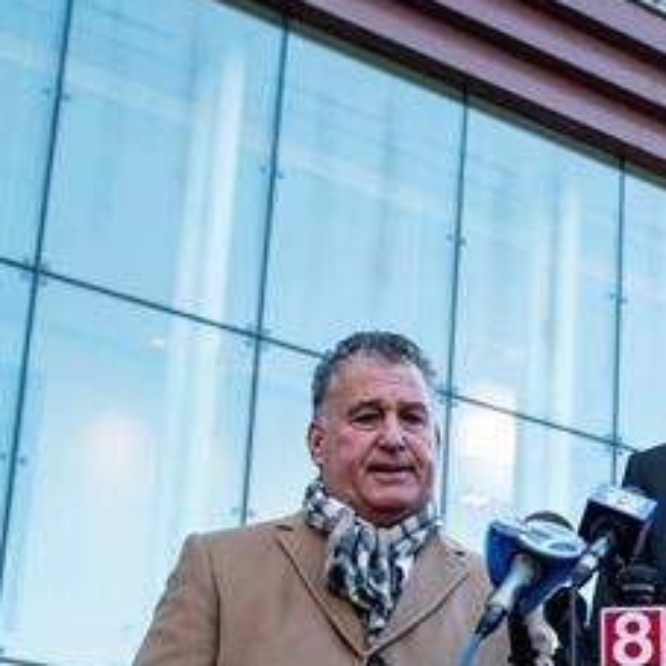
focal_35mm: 95
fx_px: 2068
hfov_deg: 17.3
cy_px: 486
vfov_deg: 18.2
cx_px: 836
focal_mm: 26
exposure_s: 1/800
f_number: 2.8
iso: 250
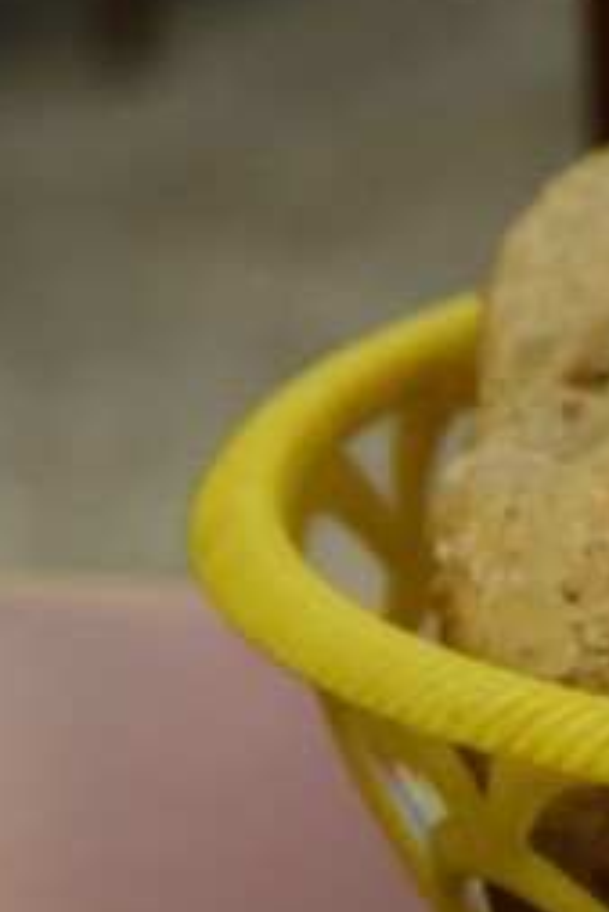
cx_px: 1877
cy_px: -890
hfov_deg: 5.1
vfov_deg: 7.8
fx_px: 6411
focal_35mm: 253
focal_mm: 40
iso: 800
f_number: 5
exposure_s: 1/30
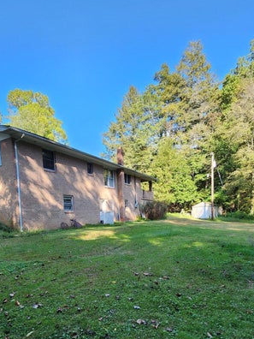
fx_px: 205
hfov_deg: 62.9
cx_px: 103
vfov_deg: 74.3
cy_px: 247
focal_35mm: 21
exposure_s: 1/279
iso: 50
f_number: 2.2
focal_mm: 2.2
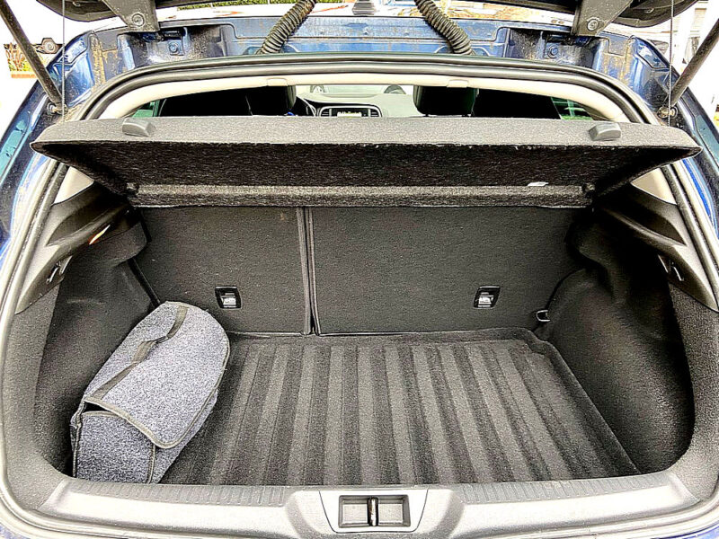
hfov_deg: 67.3
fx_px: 540
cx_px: 360
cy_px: 270
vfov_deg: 53.1
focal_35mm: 26
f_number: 1.8
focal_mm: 4.25
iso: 200
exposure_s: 1/60
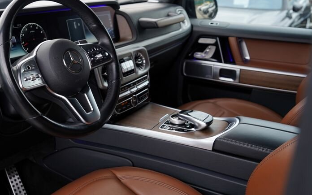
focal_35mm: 36
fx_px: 306
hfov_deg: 52.1
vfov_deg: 34.5
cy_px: 47
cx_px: 86
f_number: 4
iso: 100
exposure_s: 1/60
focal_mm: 24
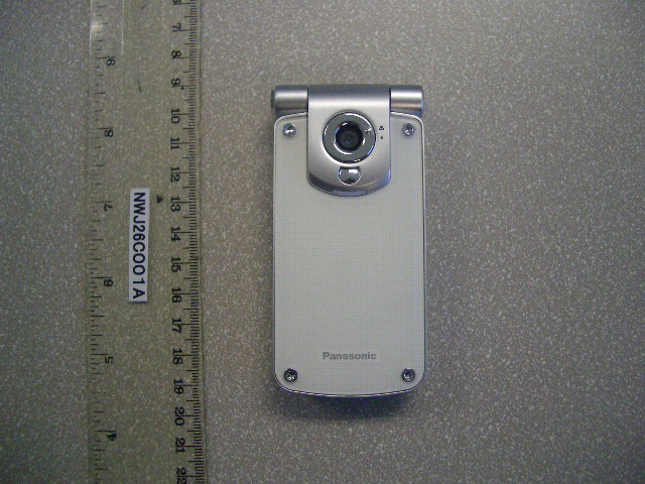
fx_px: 652
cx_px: 322
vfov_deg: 40.7
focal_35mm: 35
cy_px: 242
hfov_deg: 52.6
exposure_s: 1/100
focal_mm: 5.8
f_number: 2.6
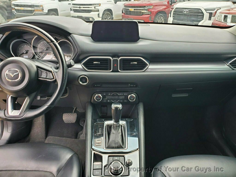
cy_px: 88
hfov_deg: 67.3
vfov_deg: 53.1
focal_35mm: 26
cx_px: 118
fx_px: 177
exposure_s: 1/86
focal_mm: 4.3
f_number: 2.4
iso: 80
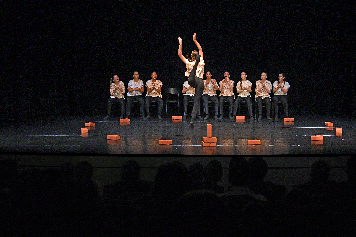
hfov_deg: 45.3
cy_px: 116
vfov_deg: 31.2
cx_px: 201
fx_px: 425
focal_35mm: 43
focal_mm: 38
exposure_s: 1/160
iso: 1600
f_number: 6.3
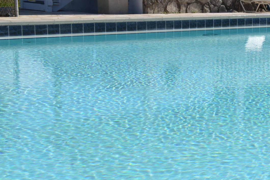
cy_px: 81
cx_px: 373
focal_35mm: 93
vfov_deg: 14.7
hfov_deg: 19.7
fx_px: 697
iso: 100
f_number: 8
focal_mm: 22
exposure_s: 1/400
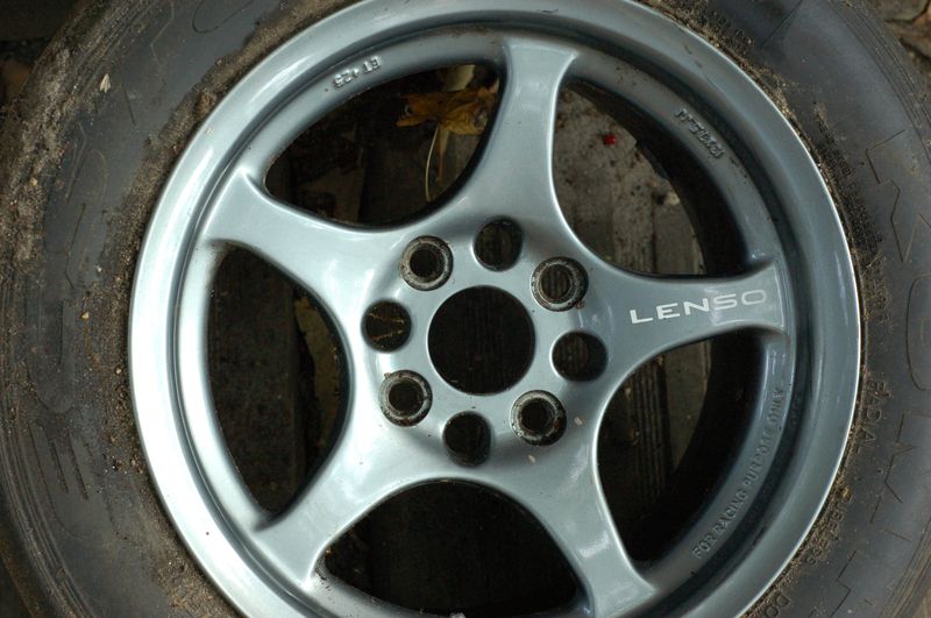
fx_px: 1937
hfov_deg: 27.0
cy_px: 309
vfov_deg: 18.1
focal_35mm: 75
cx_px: 466
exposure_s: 1/125
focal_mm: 50
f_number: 5.6
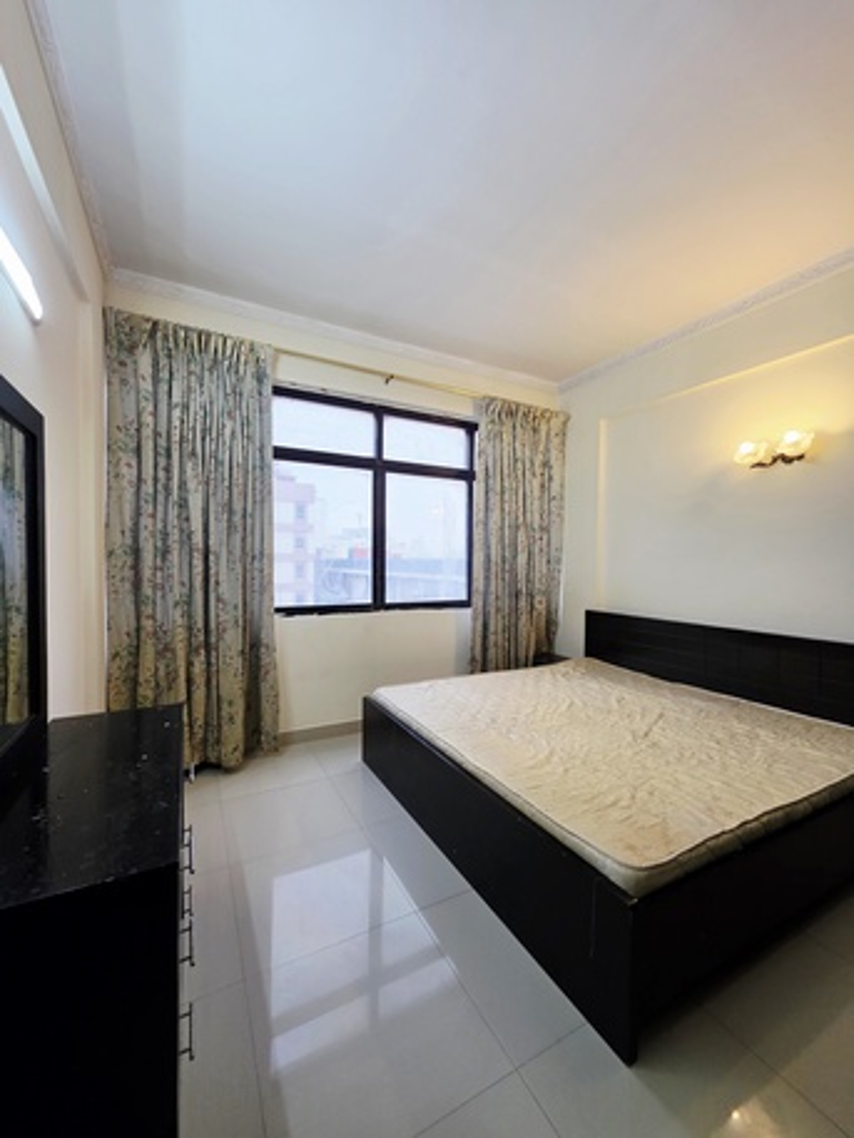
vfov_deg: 106.2
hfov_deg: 89.9
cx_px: 427
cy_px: 569
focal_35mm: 13
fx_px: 427
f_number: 1.9
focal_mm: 2.2
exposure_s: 1/101
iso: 125
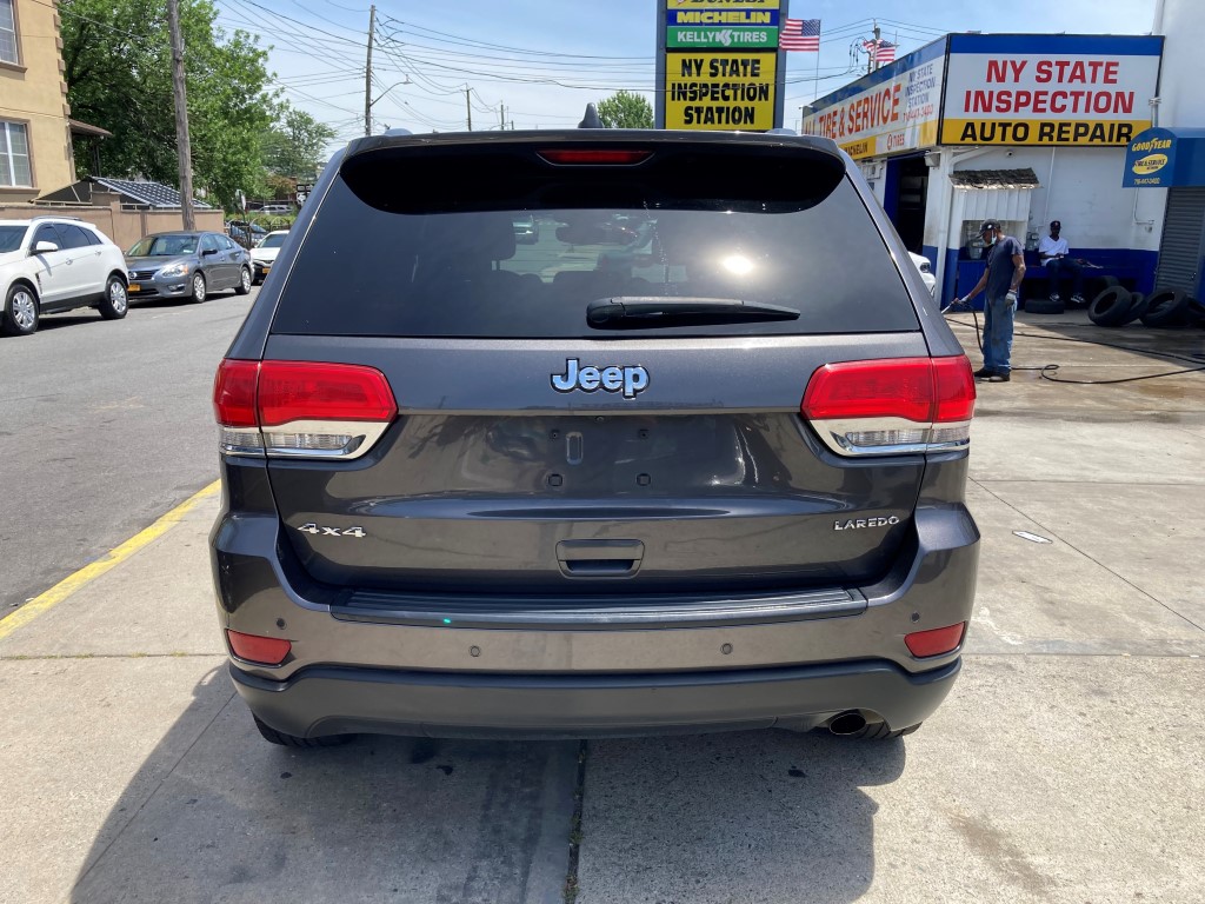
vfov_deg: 49.7
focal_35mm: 28
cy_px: 452
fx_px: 975
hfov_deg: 63.4
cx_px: 602
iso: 20
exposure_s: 1/1000
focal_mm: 3.99
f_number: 1.8
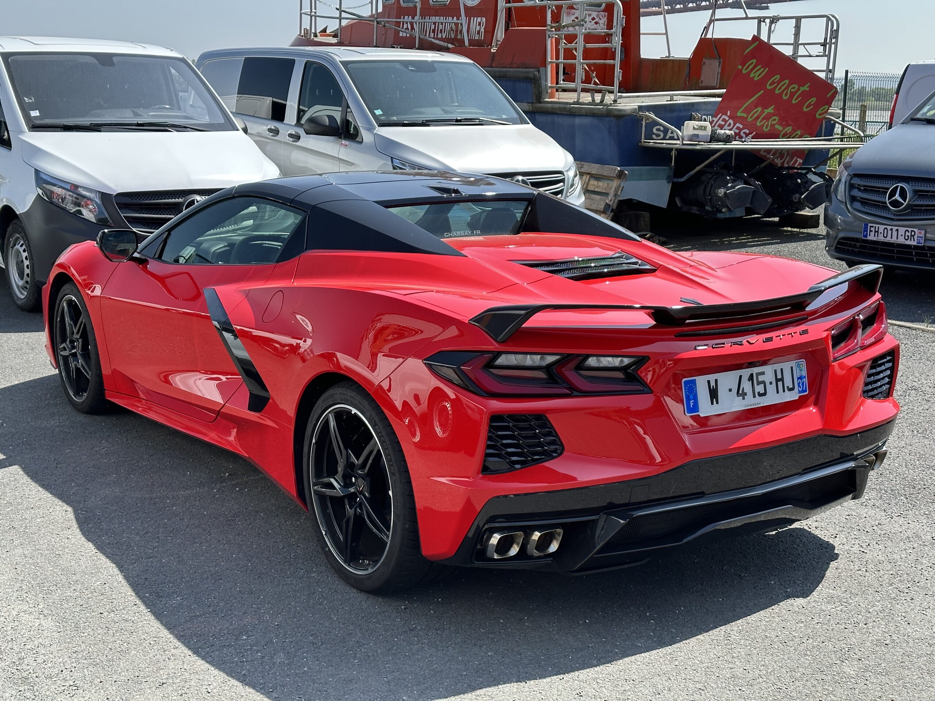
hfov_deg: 39.7
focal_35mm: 48
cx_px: 468
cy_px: 350
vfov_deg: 30.3
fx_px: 1297
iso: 64
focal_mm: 6.86
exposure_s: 1/1541
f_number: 1.78
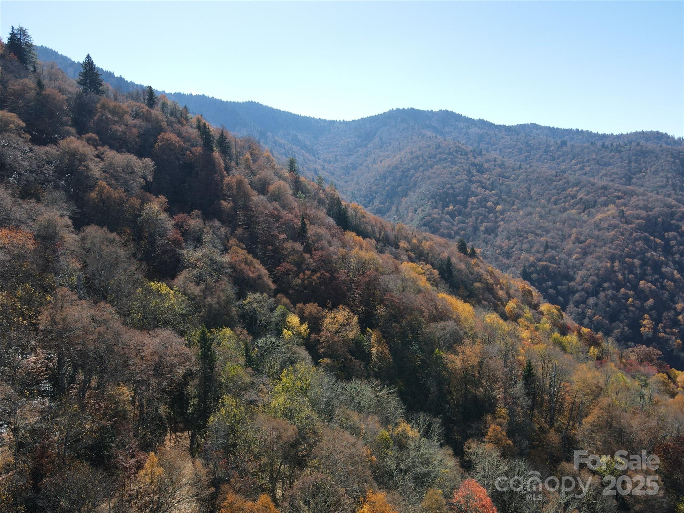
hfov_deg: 71.6
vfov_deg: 56.8
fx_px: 474
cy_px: 256
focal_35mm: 24
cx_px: 342
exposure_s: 1/350
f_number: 2.8
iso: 100
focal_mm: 4.5
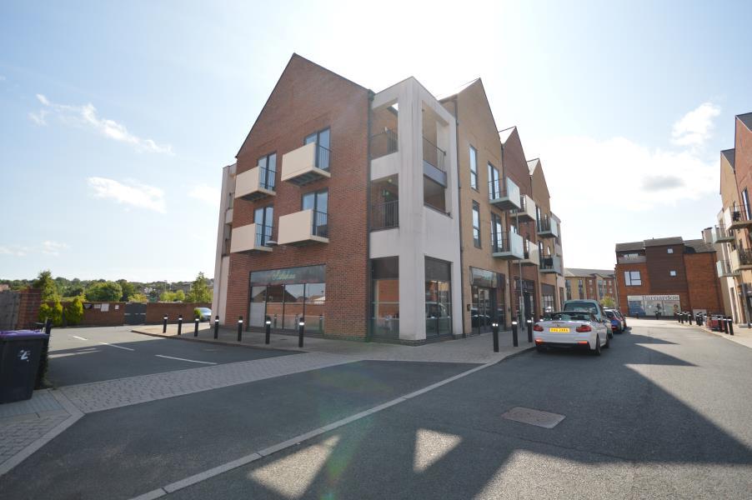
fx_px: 313
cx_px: 376
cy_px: 250
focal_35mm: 15
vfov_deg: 77.2
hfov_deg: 100.4
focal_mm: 10
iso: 100
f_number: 9
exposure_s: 1/200
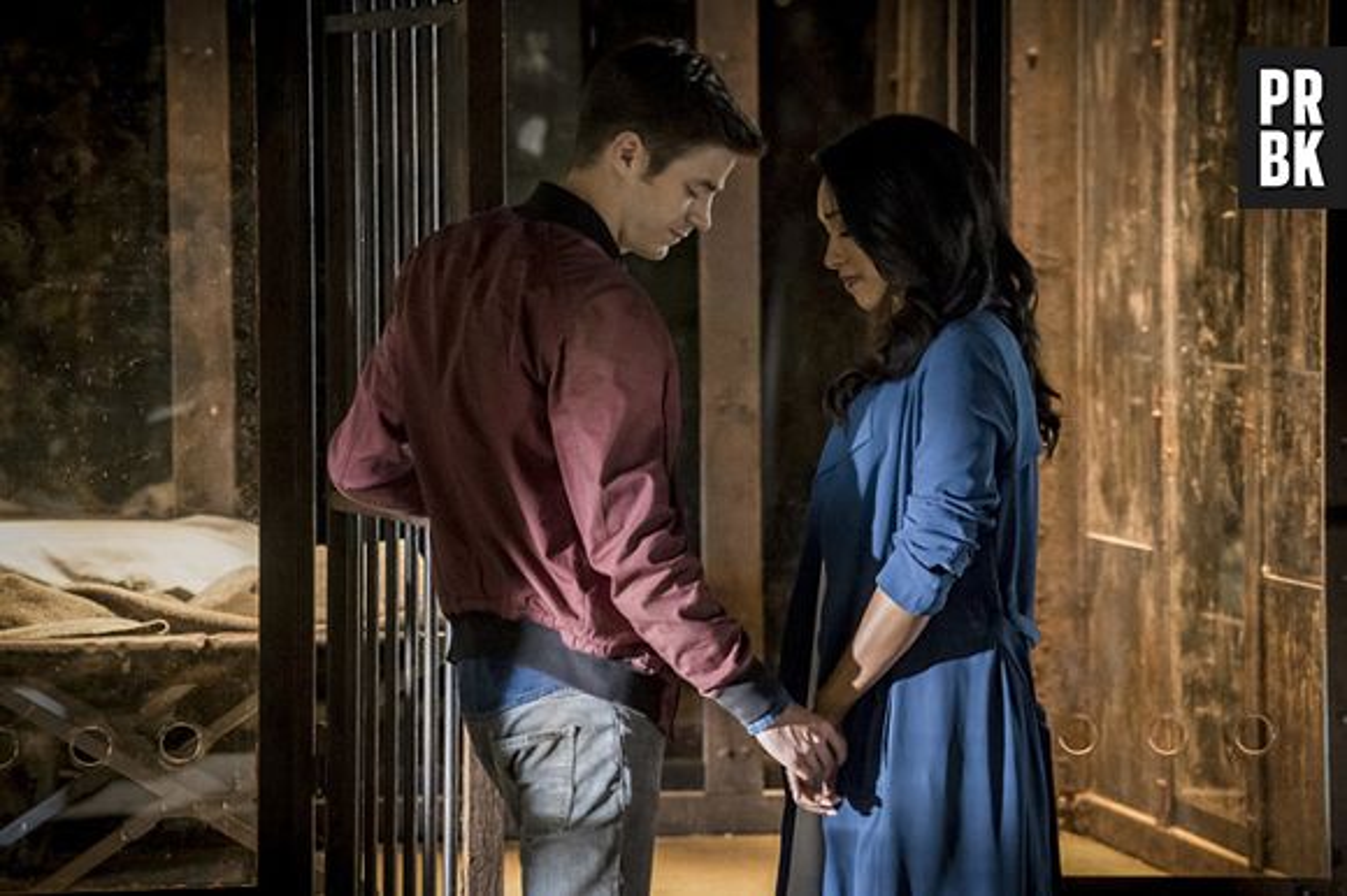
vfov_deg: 6.9
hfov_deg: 10.3
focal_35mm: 200
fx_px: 7479
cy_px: 448
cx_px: 674
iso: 8000
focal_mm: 200
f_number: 5.6
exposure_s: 1/160
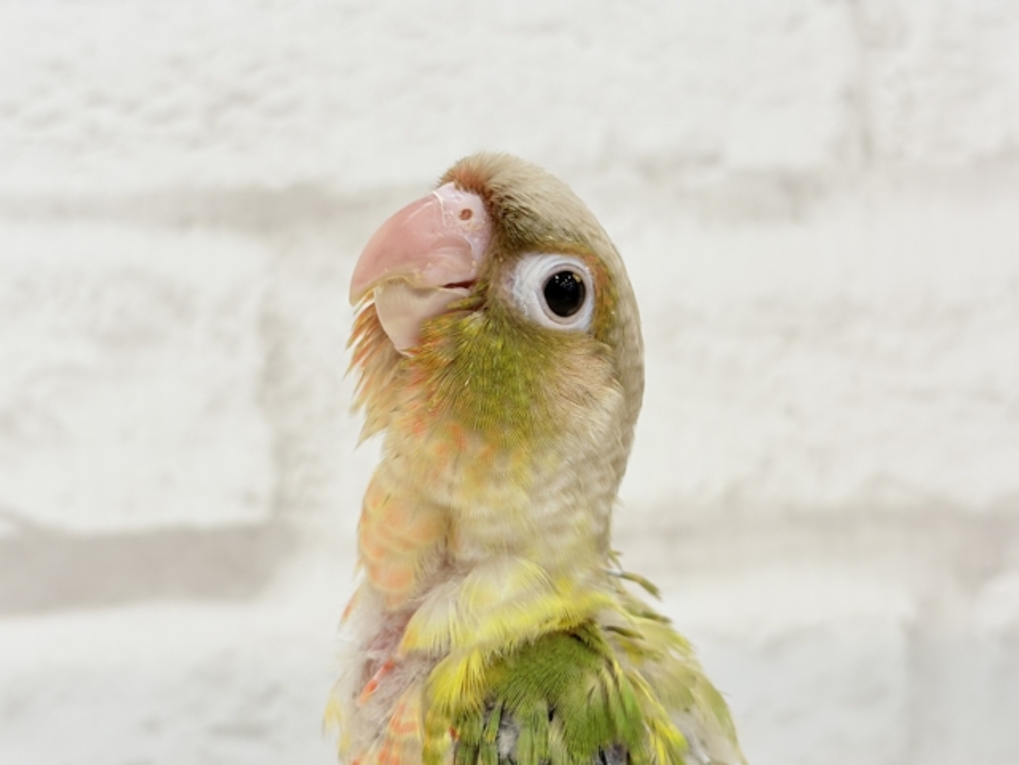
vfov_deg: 28.0
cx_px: 510
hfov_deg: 36.8
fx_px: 1531
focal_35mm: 52
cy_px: 382
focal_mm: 5.96
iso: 40
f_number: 1.6
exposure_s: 1/50
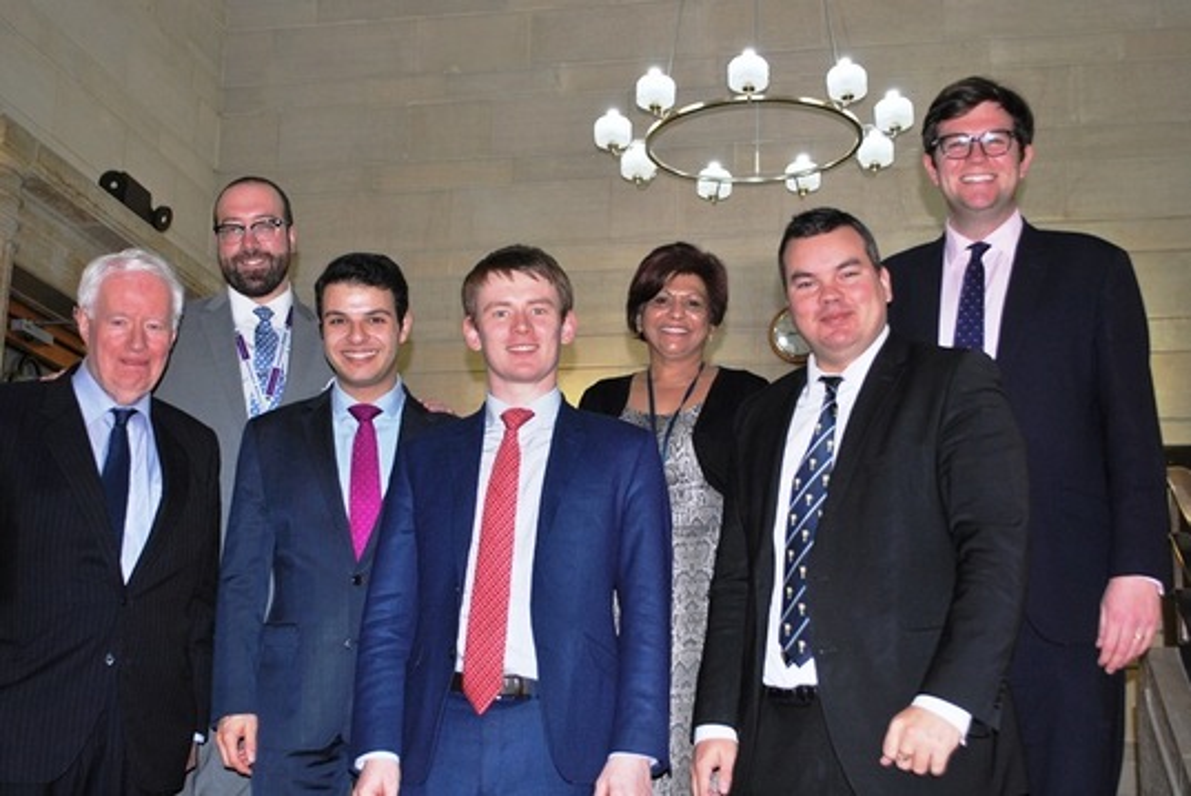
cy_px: 398
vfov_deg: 26.5
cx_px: 596
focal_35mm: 51
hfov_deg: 38.9
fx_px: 1689
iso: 200
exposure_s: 1/60
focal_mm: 34
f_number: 5
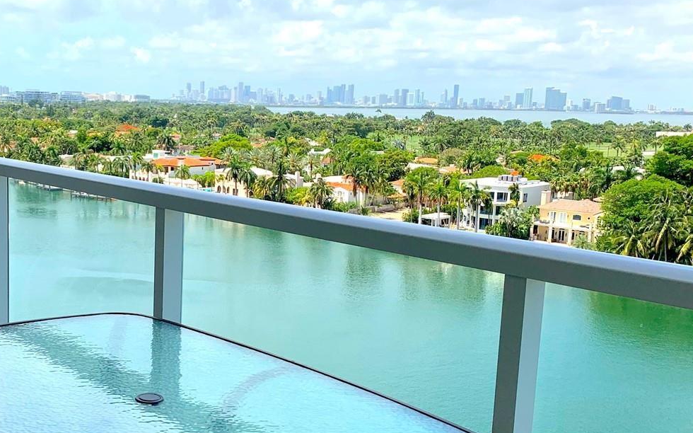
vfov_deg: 28.5
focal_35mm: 45
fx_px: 850
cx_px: 205
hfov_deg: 43.4
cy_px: 244
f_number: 1.8
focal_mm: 4.25
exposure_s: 1/2755
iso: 25
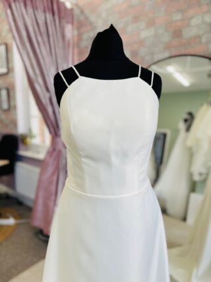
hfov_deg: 53.0
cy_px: 141
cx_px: 106
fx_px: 211
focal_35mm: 26
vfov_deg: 67.3
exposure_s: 1/216
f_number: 1.6
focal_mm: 5.1
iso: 40
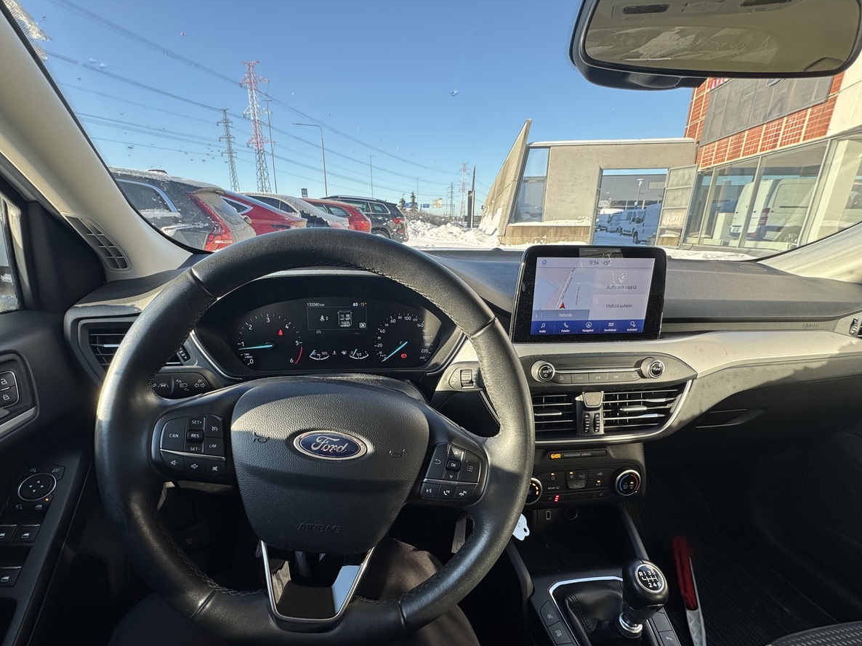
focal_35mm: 17
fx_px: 423
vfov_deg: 73.9
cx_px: 419
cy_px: 388
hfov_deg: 91.0
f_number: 2.2
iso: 40
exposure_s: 1/159
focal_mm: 2.22
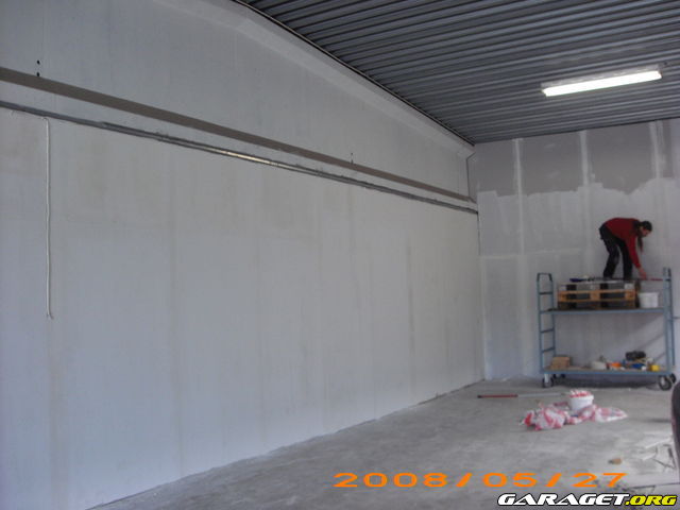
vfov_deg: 38.7
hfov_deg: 50.1
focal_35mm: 37
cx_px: 340
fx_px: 727
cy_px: 255
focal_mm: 6.2
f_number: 2.7
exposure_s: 1/80
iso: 200
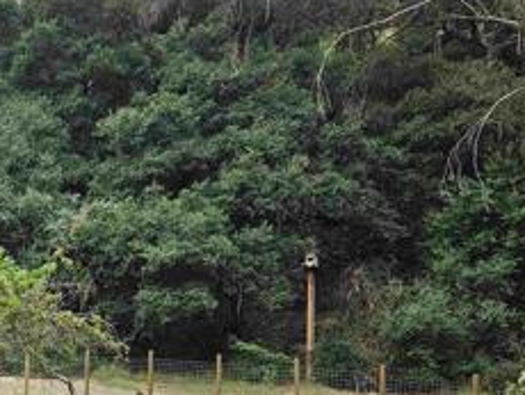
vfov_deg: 21.9
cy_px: 416
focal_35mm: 64
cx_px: -52
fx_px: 972
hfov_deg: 27.6
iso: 25
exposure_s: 1/304
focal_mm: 5.4
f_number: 1.8
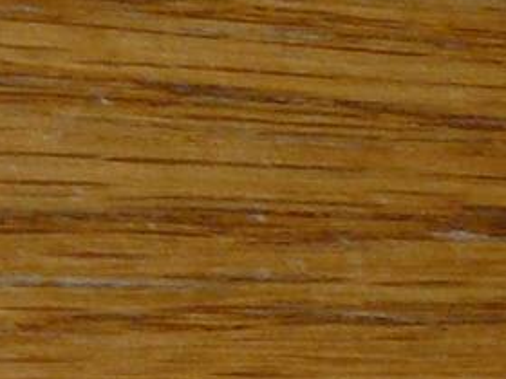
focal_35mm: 263
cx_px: 1258
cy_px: 1124
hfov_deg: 7.1
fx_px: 3844
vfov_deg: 5.3
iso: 100
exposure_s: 1/20
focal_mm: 6
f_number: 4
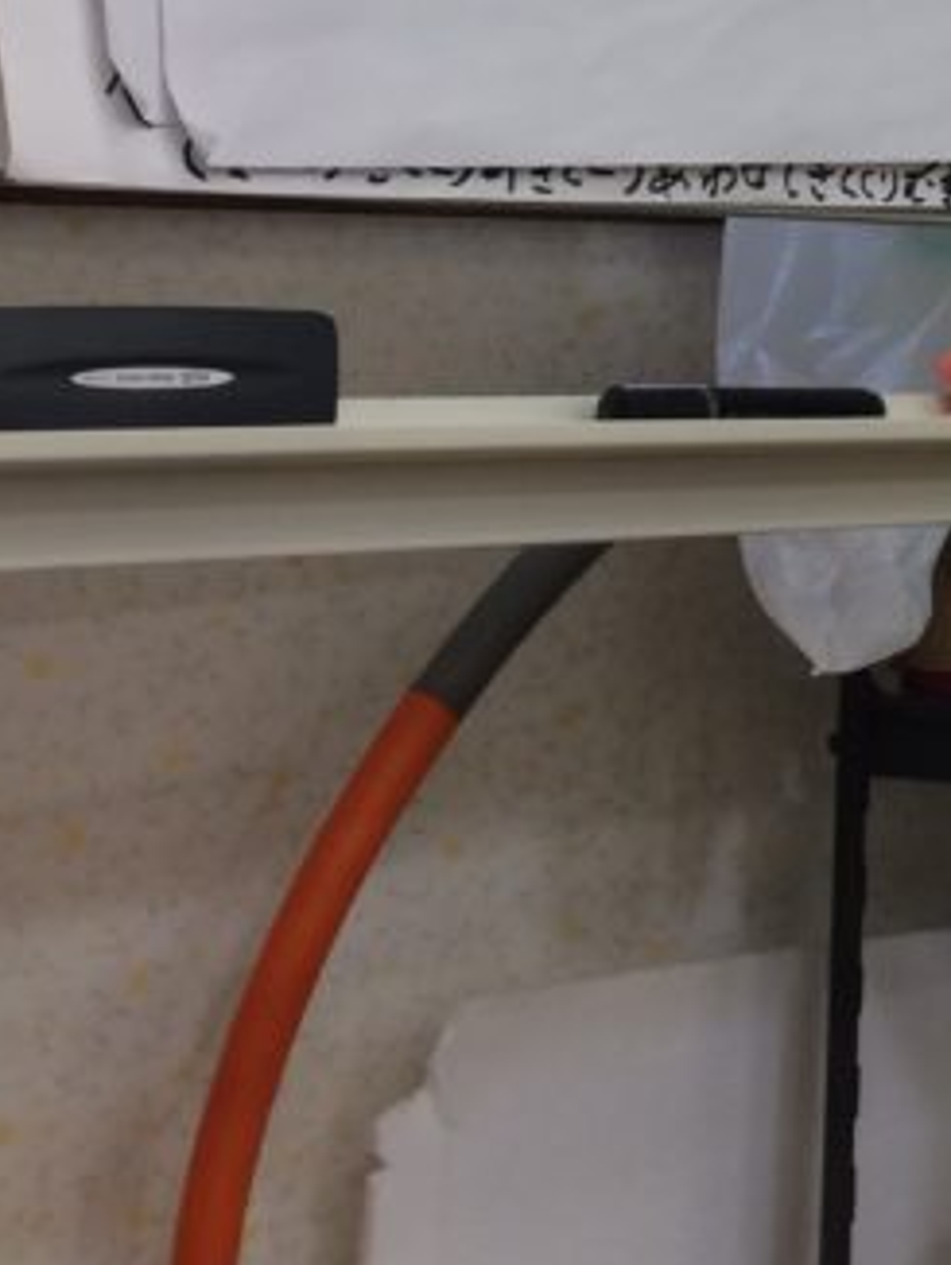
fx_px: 3329
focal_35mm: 91
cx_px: 1328
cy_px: -407
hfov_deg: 15.3
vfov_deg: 19.7
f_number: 2.2
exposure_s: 1/30
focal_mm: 4.15
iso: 50
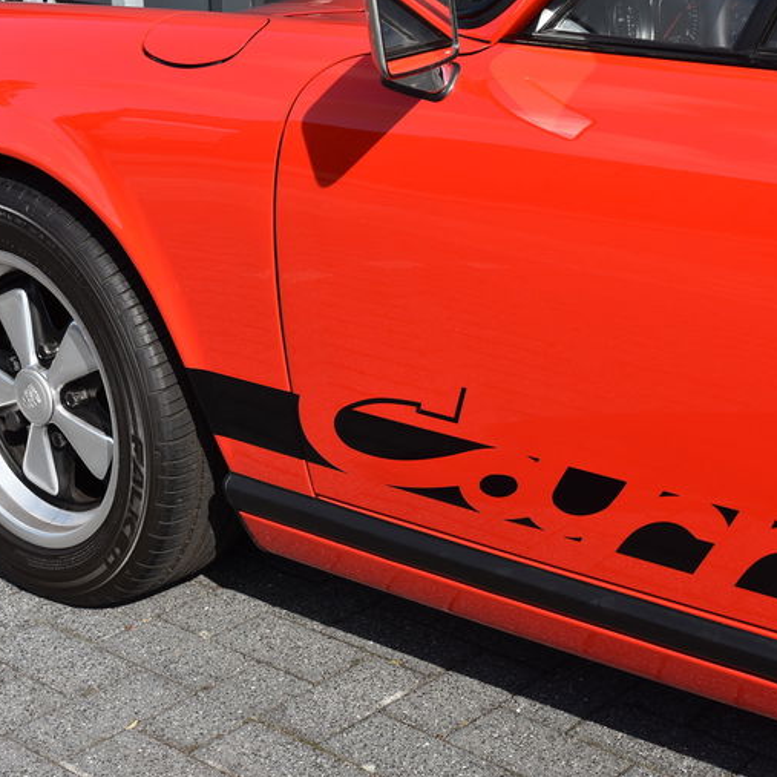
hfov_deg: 25.3
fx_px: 1718
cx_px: 541
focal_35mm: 68
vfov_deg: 25.5
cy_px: 387
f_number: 8
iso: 220
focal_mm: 35
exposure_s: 1/500
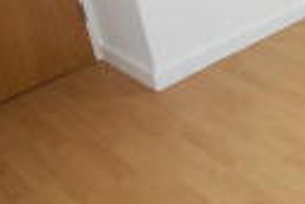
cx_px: 471
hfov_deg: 25.5
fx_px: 475
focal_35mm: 56
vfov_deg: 22.3
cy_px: -44
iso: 1600
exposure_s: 1/500
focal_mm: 10
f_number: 5
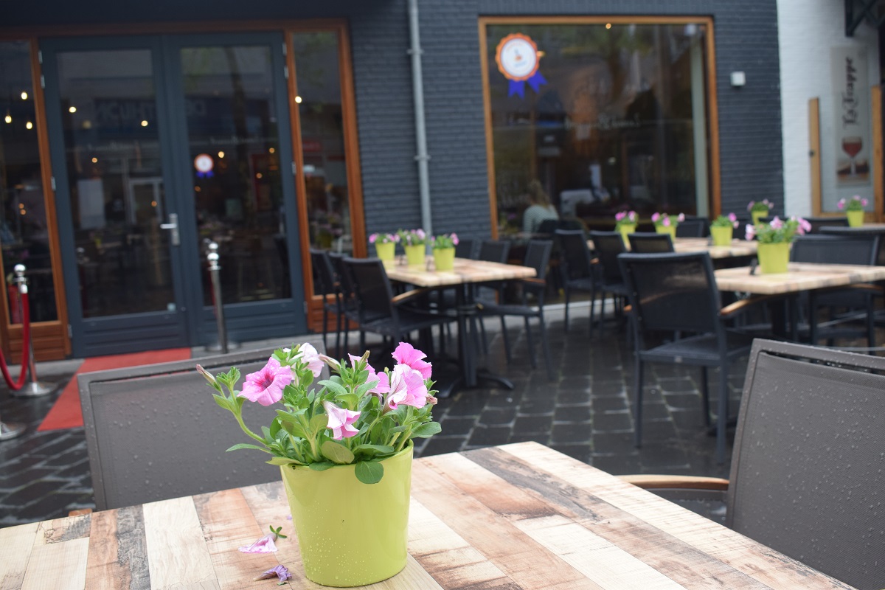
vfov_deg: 36.9
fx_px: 885
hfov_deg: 53.1
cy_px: 295
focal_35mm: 36
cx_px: 442
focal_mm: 24
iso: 400
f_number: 6.3
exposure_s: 1/160
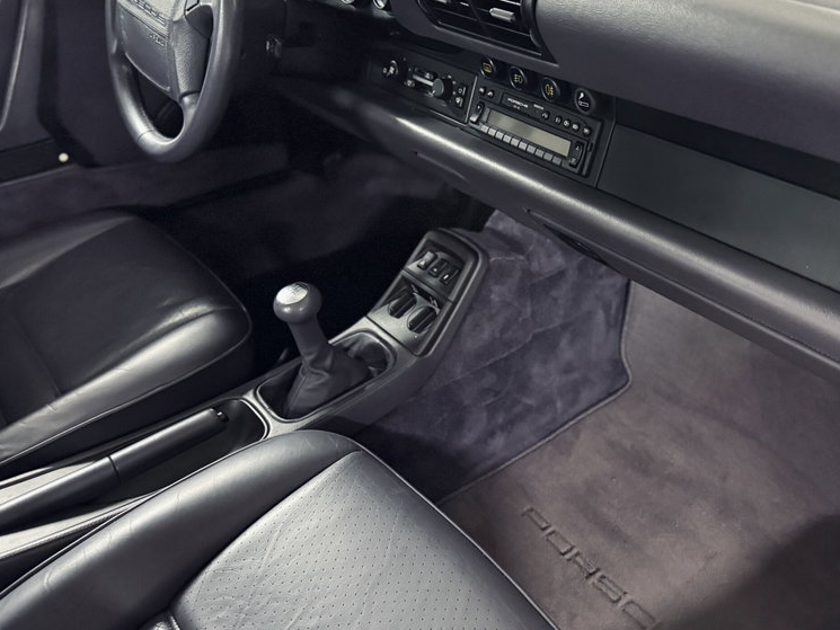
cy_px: 269
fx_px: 801
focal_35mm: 33
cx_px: 516
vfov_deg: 42.8
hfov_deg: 54.8
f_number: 1.78
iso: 1000
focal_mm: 6.76
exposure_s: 1/33
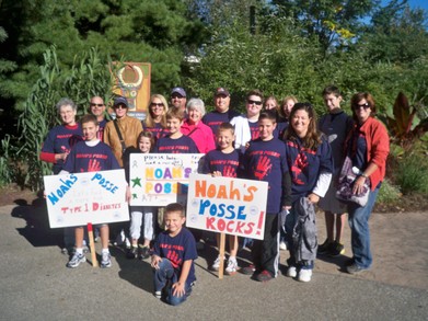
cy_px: 160
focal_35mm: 35
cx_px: 214
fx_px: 433
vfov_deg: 40.7
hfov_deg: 52.6
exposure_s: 1/640
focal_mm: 6.3
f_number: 4.7
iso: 64
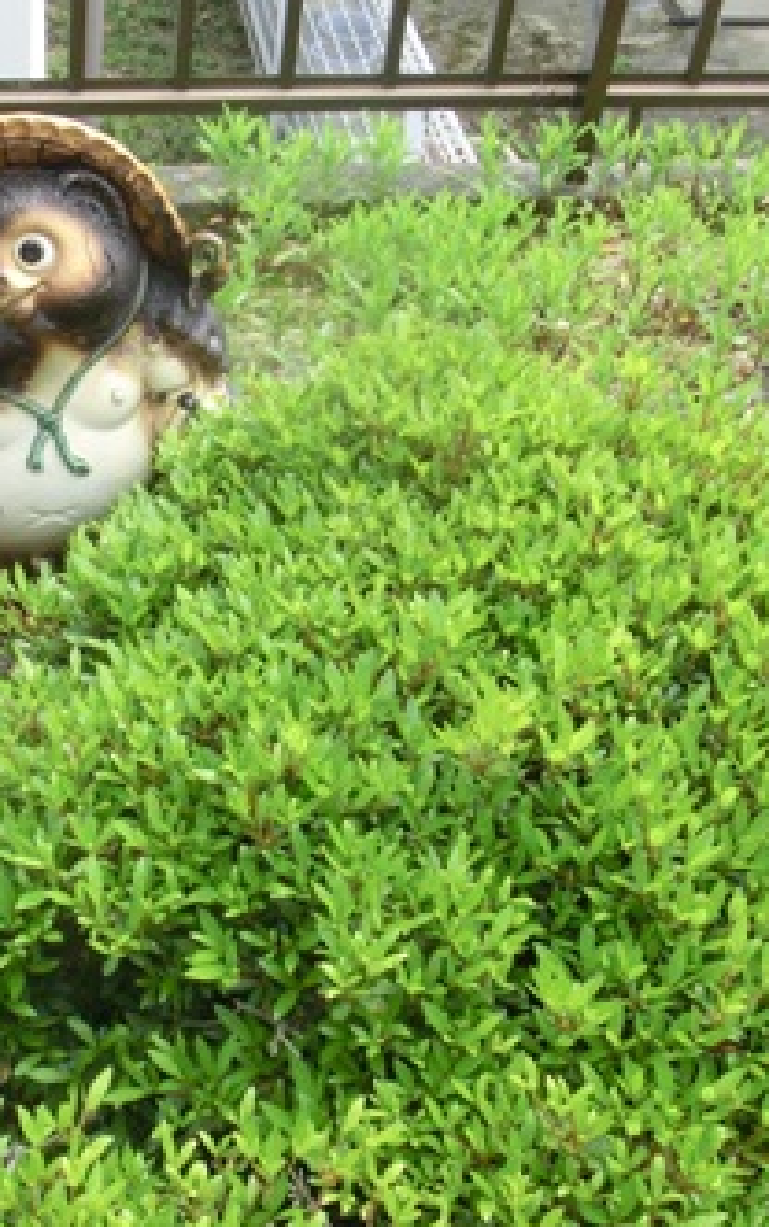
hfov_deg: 21.1
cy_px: 617
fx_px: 2008
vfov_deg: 34.0
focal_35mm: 60
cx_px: 44
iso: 100
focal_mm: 7.38
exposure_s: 1/125
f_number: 4
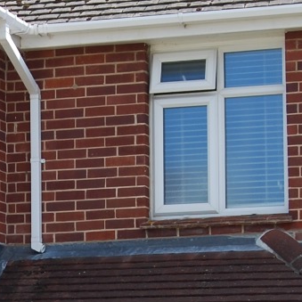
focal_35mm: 185
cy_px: 326
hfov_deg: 9.4
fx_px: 1826
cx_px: 35
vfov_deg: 9.4
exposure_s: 1/160
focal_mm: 24
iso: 100
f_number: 6.3
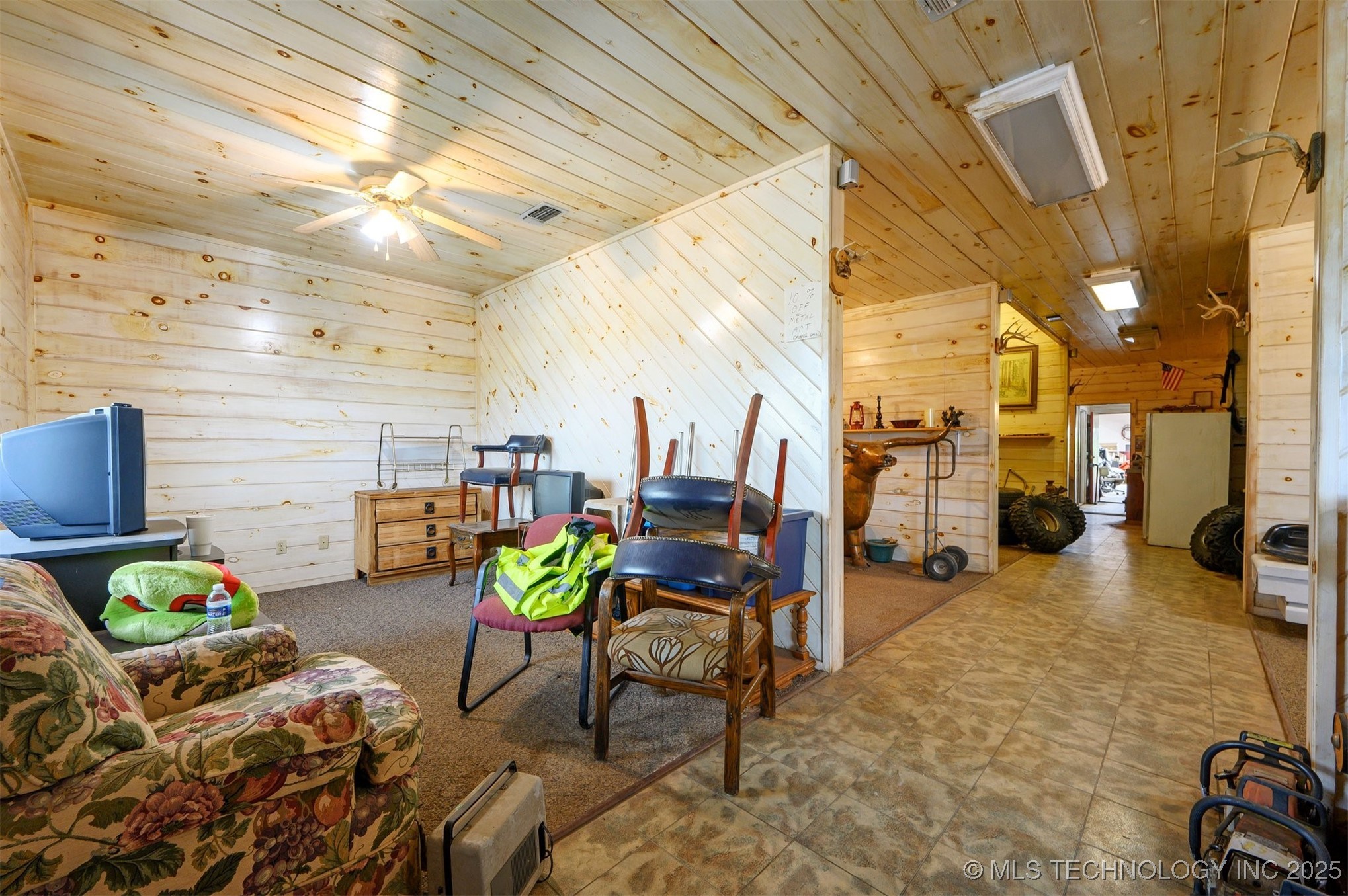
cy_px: 448
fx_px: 524
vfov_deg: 81.1
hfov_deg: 104.3
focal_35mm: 14
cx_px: 674
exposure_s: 1/2
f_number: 9
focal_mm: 14
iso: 250
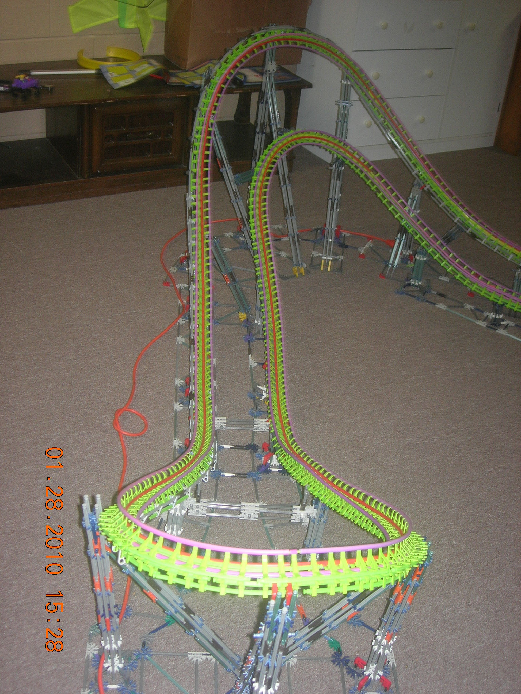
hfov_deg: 35.1
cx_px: 260
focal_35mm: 41
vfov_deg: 45.8
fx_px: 823
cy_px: 347
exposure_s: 1/60.1
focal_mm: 8.5
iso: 93
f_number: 2.9
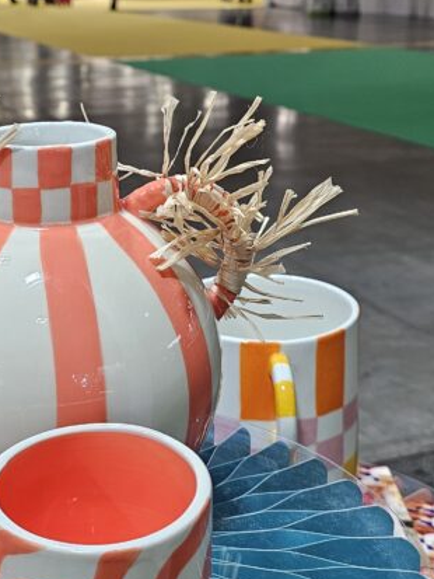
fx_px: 952
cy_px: 149
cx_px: 105
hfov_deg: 25.3
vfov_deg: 33.1
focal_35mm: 57
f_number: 1.7
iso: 100
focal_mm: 6.3
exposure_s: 1/100
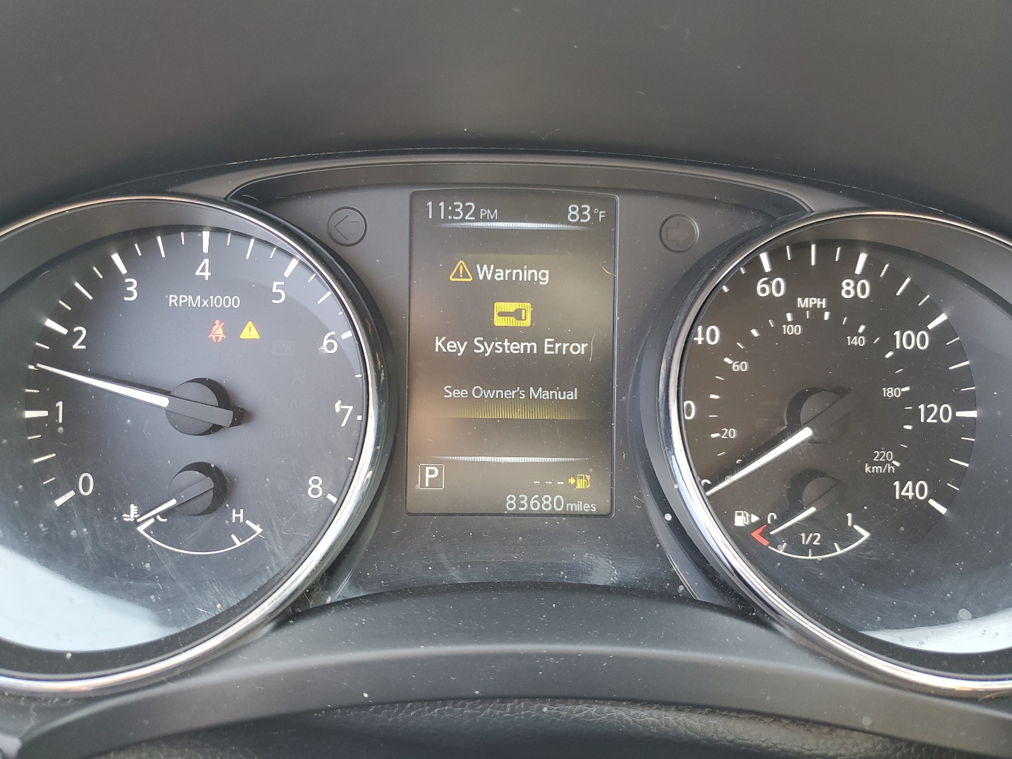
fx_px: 760
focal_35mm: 26
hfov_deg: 67.3
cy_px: 380
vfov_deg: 53.1
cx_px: 506
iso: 70
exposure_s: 1/60.2
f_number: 1.5
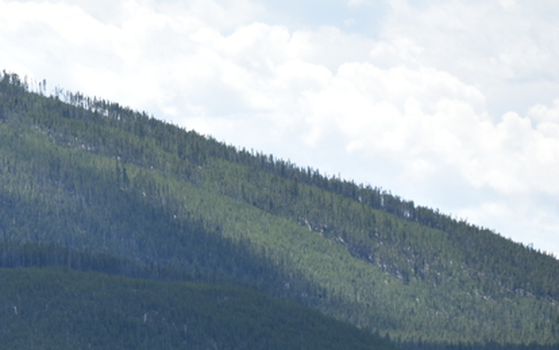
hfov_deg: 4.9
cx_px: -290
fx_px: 6476
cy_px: 519
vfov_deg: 3.1
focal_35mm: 425
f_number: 5.6
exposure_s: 1/320
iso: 110
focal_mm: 135
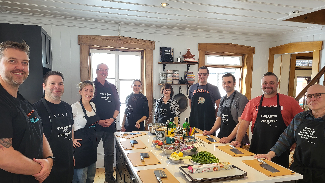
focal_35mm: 29
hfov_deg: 66.1
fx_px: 250
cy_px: 106
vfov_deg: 40.1
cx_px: 166
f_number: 1.8
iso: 100
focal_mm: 5.4
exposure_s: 1/120
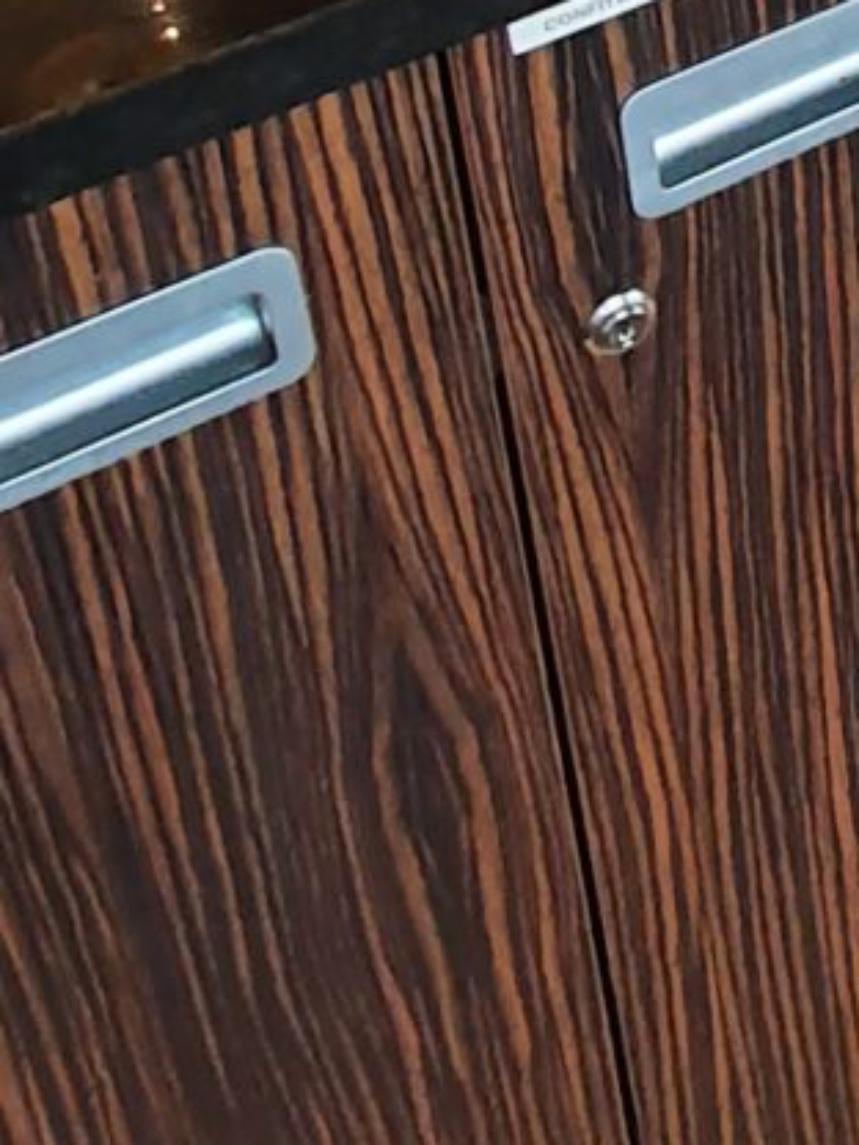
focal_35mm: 80
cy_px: -300
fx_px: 2647
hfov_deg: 16.3
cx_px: 1410
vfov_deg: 22.2
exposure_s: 1/50
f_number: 2.2
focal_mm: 1.8
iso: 250
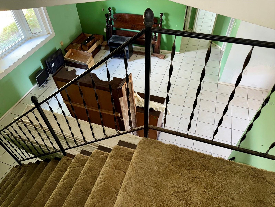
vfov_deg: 56.8
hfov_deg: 71.6
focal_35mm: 24
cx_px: 138
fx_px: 191
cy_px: 104
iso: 80
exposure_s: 1/36
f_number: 1.78
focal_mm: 6.76
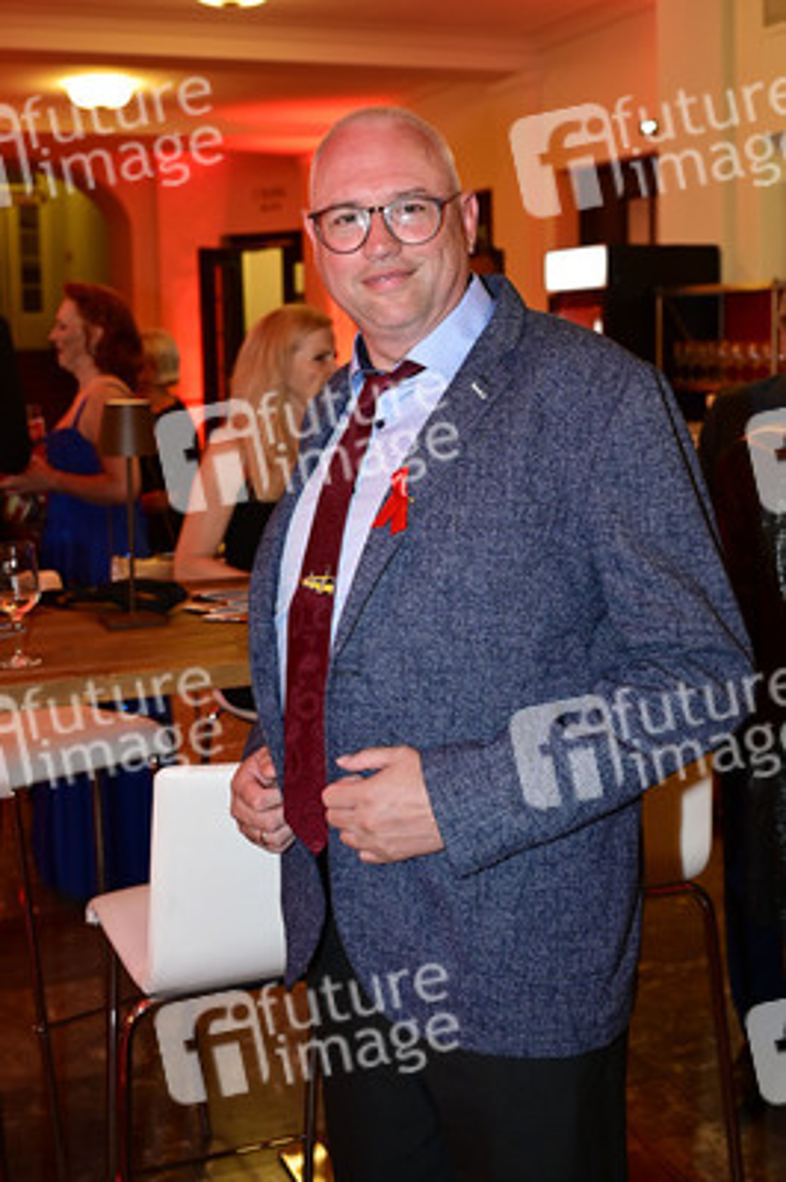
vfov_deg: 51.9
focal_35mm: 37
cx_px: 393
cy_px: 591
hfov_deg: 35.9
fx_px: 1214
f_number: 4.5
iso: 1600
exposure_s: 1/200
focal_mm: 37
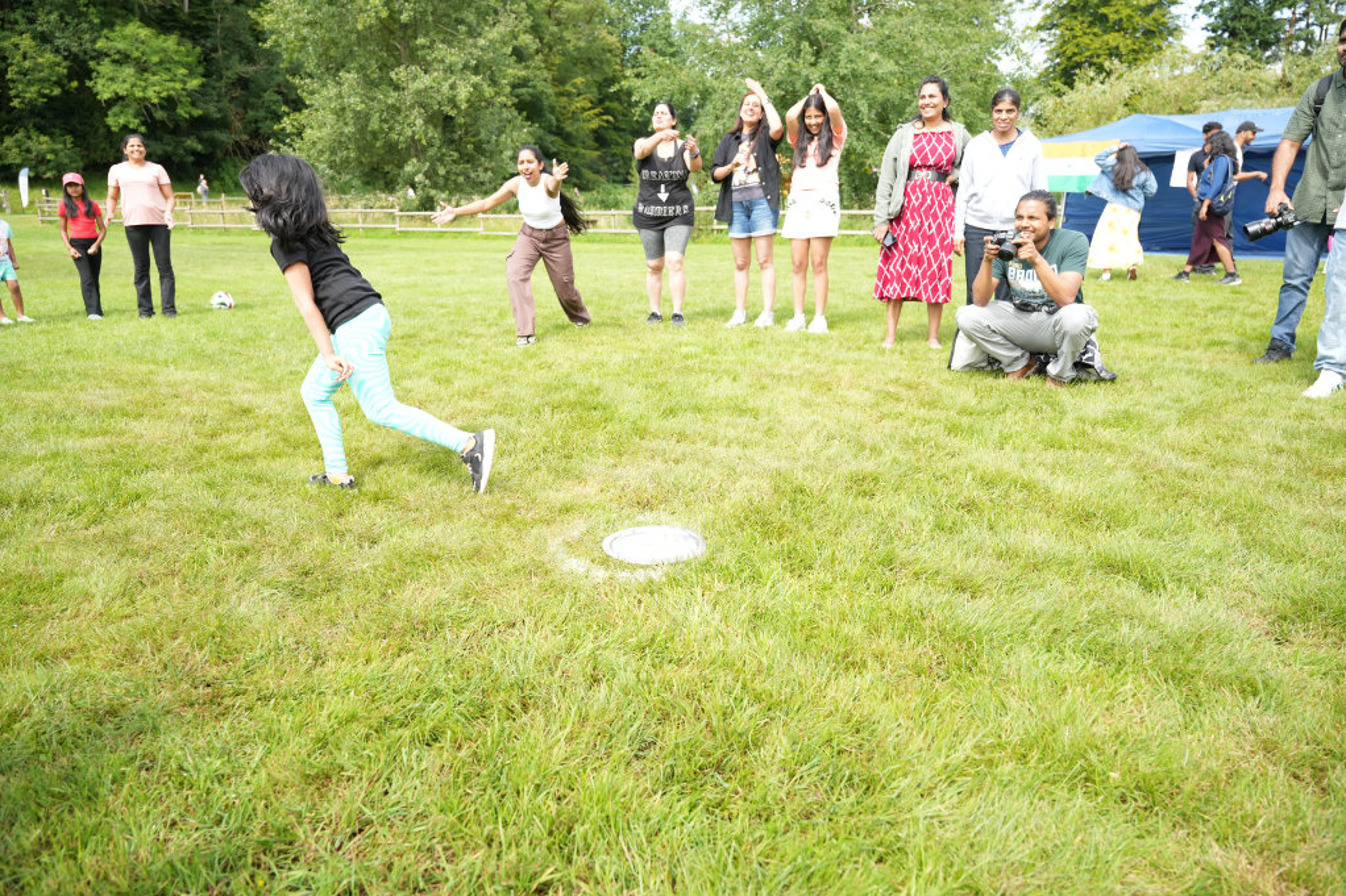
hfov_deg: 73.8
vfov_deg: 53.1
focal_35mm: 24
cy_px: 448
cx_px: 673
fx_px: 897
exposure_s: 1/800
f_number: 4
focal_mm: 24
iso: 400
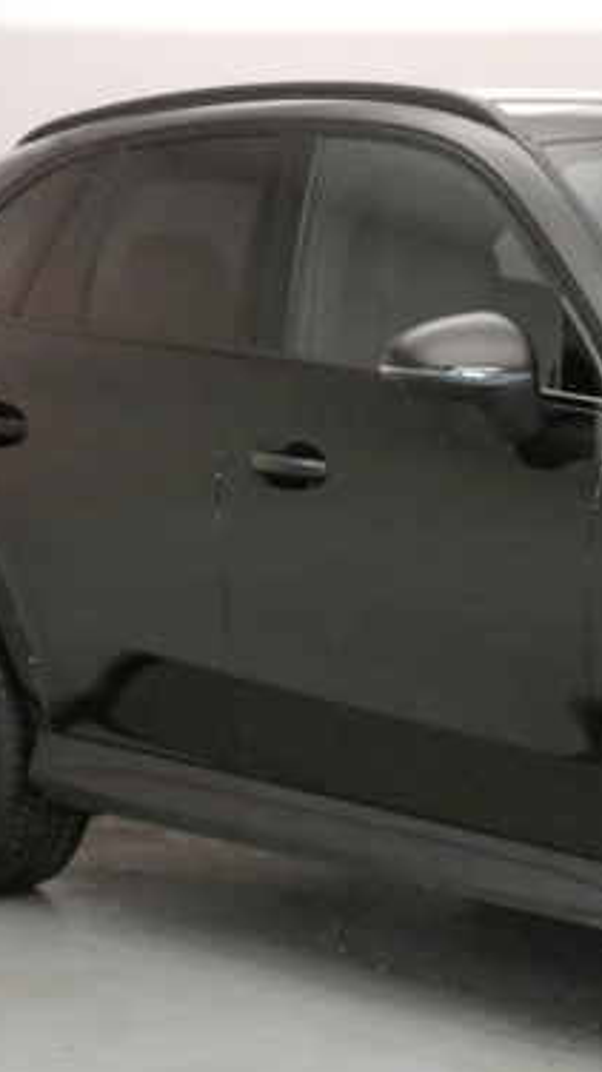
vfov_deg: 18.4
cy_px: 690
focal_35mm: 116
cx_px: 850
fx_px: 3298
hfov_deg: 10.2
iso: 1600
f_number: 3.9
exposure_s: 1/60
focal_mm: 9
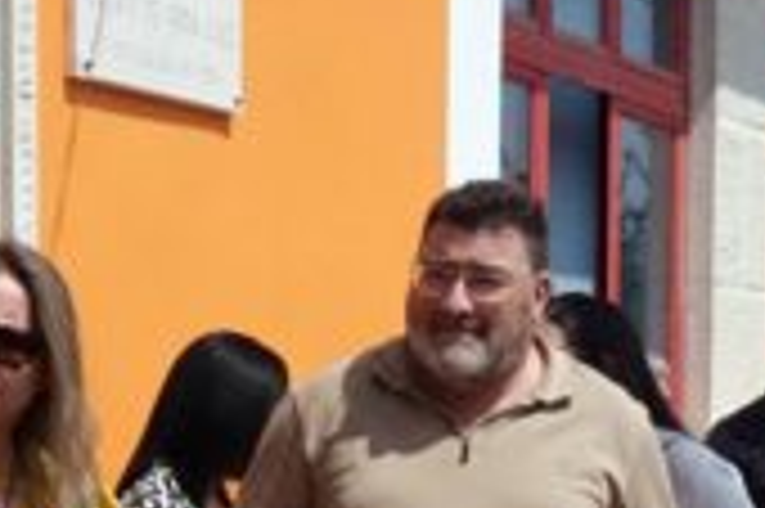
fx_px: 2611
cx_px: 297
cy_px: 719
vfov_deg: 10.8
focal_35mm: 123
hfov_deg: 16.7
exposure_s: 1/1250
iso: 2000
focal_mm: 10.49
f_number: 5.6
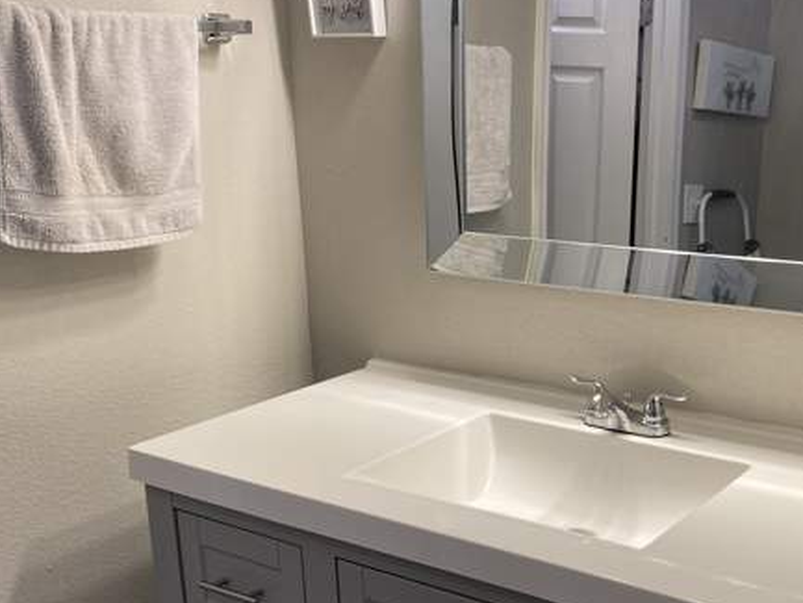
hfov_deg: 38.8
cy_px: 366
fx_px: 1114
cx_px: 579
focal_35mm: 48
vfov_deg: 30.2
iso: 50
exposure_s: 1/120
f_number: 1.8
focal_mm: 4.25
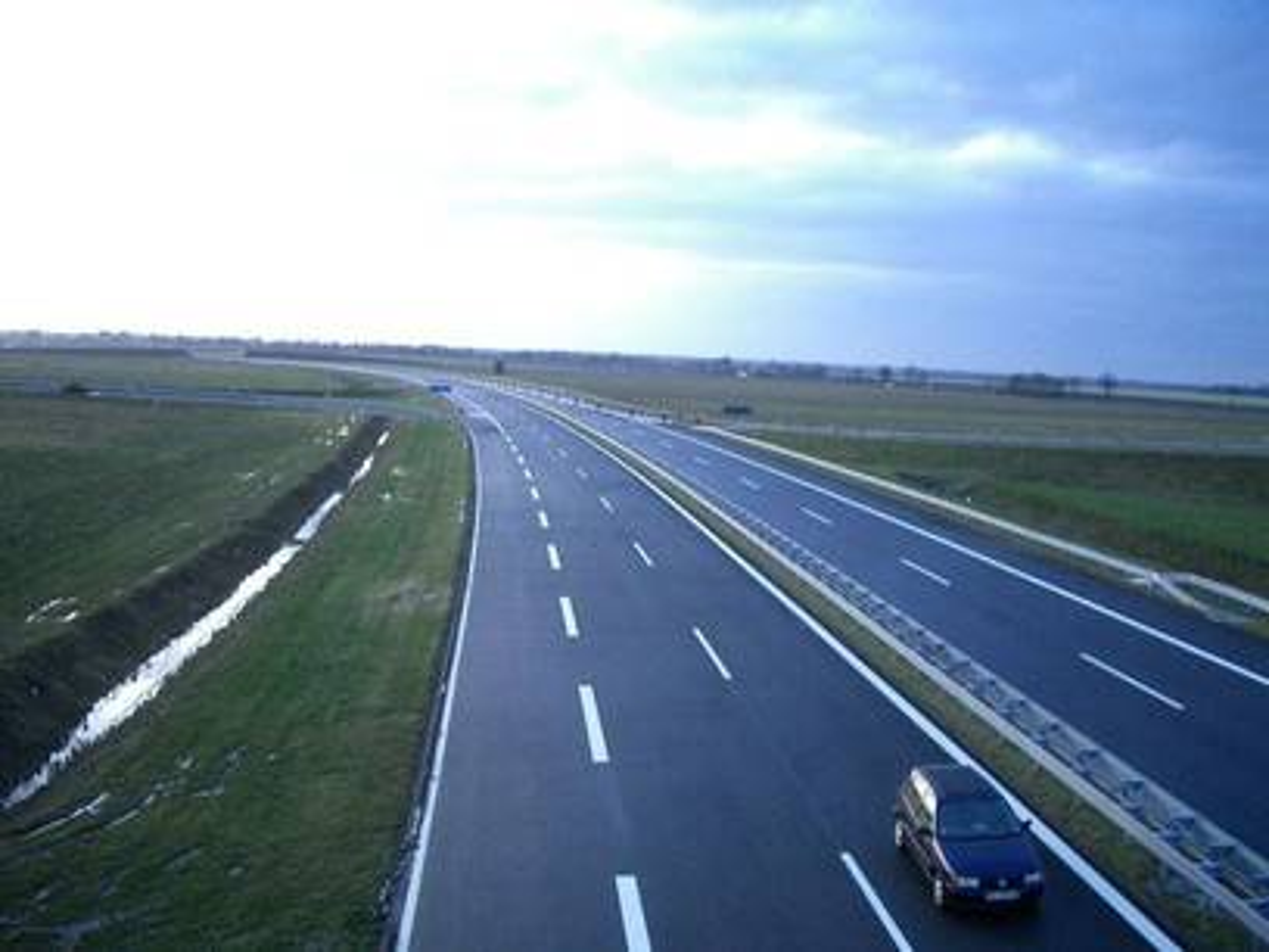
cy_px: 476
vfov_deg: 40.7
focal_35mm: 35
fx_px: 1283
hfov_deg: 52.6
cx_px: 634
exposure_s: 1/60
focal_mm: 5.8
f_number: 2.6
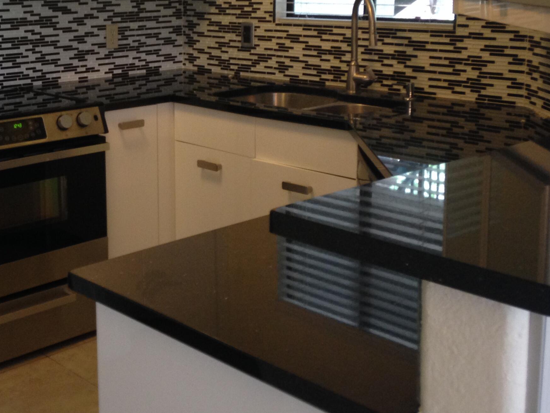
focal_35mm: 57
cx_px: 130
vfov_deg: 25.4
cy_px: 113
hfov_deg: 33.0
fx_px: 906
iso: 125
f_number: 2.4
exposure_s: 1/20
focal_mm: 4.12
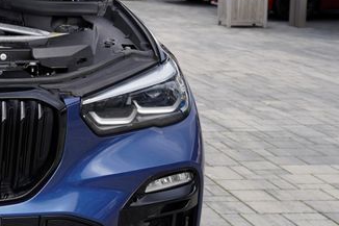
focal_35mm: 91
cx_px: -119
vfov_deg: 14.9
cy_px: 31
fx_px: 856
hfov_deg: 20.2
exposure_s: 1/100
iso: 100
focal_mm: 29
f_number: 4.5
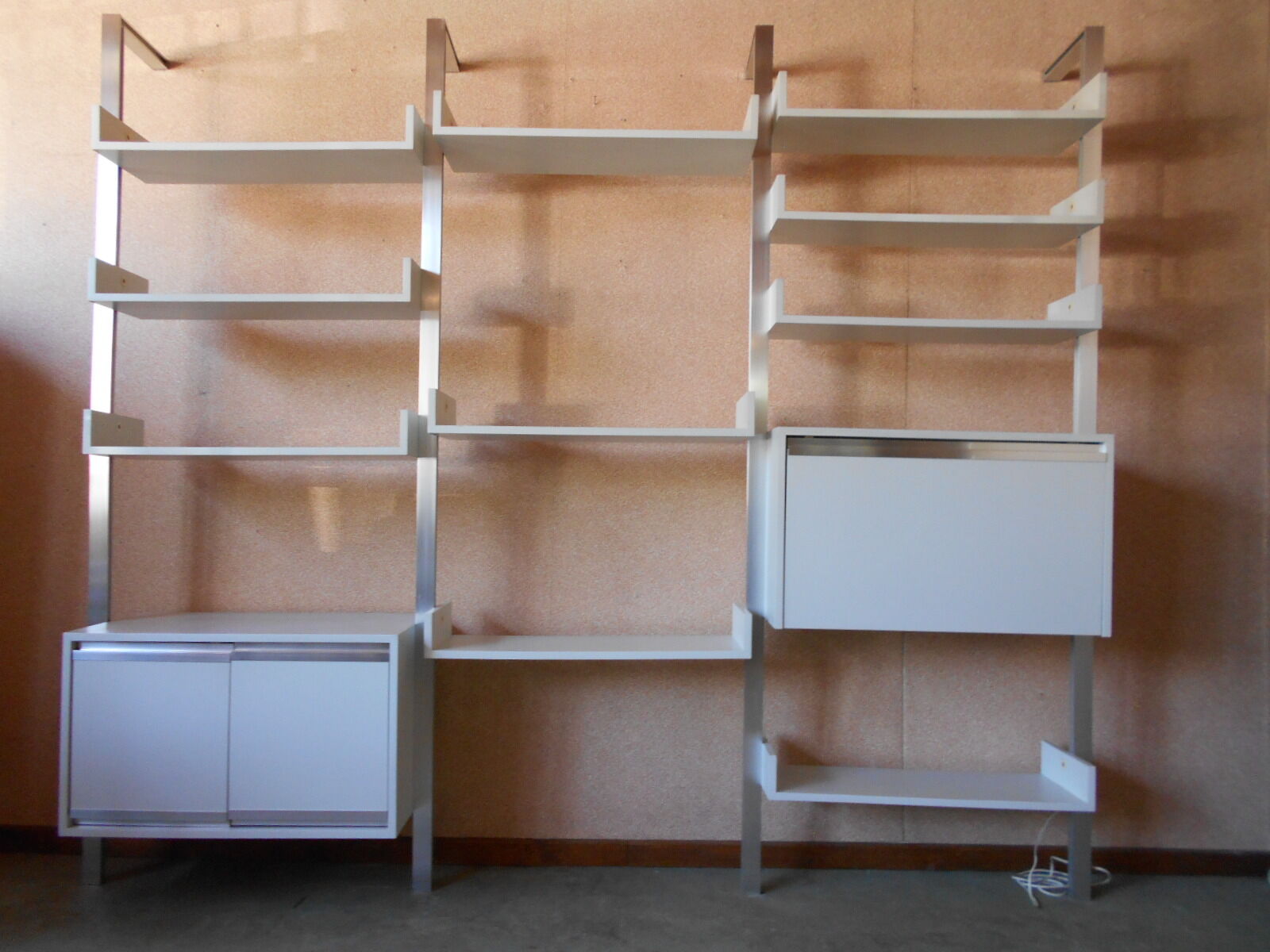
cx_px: 635
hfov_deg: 67.3
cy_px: 476
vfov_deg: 53.1
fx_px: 954
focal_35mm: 26
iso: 280
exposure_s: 1/30
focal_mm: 4.6
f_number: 3.2
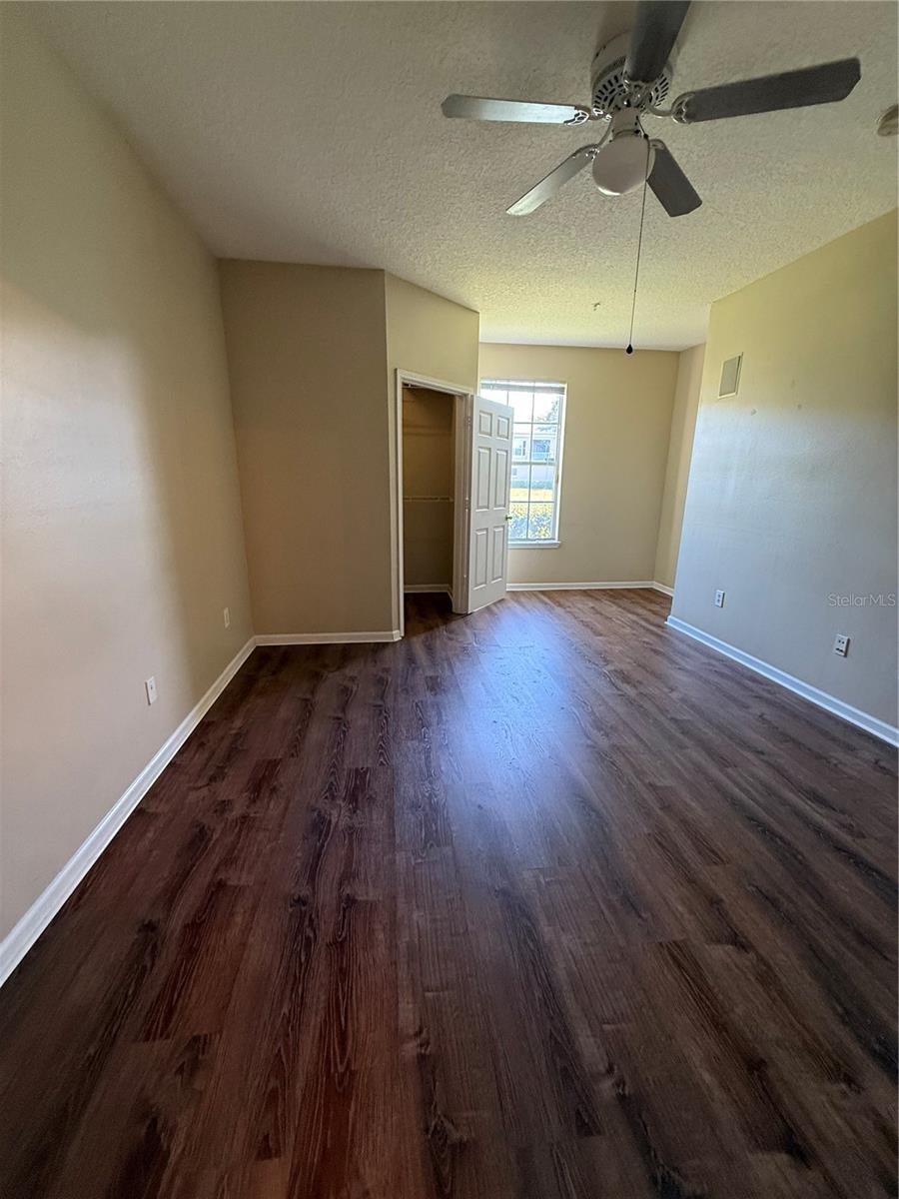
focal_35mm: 14
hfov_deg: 85.7
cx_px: 450
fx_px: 485
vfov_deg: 102.1
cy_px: 600
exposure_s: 1/60
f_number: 2.2
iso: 320
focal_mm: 2.22
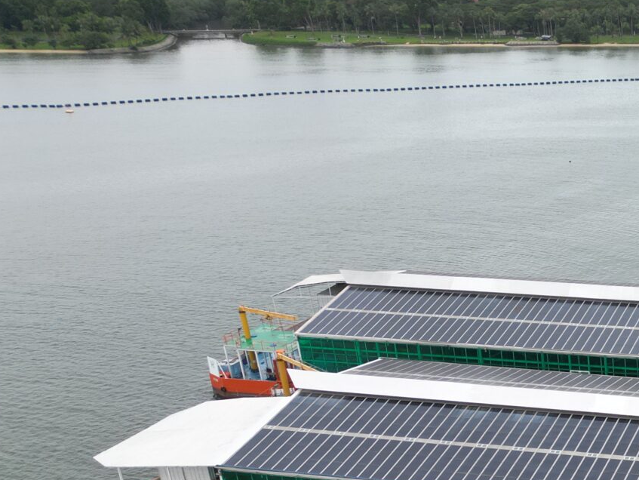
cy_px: 511
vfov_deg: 23.8
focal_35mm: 58
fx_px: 1071
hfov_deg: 28.9
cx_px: 762
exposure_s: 1/400
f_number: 1.7
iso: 100
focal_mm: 6.72
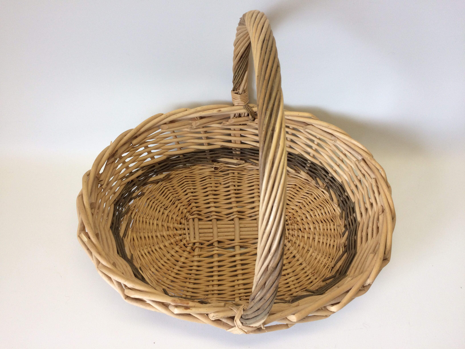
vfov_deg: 48.2
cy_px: 174
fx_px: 390
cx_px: 232
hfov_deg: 61.7
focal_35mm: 29
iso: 64
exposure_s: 1/100
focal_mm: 4.15
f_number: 2.2
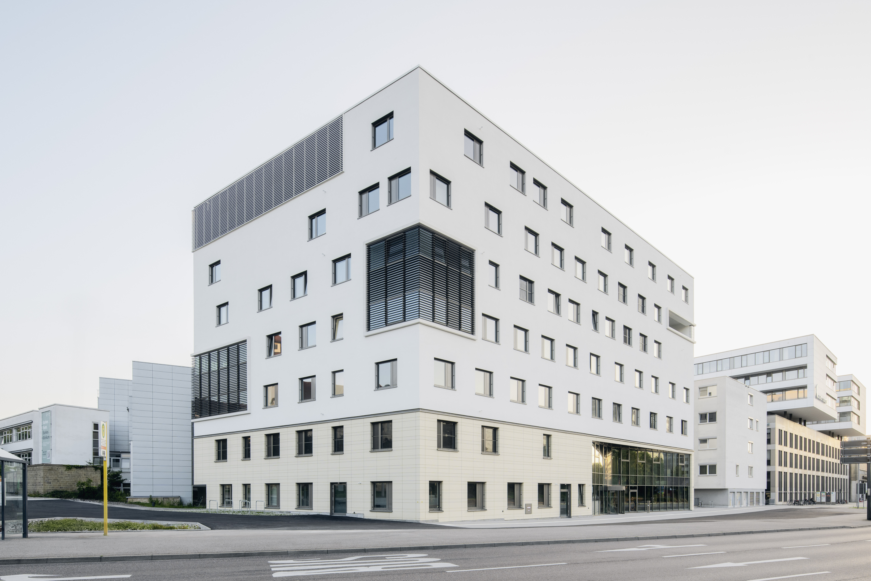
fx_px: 460
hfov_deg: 86.9
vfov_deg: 64.6
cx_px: 436
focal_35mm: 19
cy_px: 290
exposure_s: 1/15
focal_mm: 19
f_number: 8
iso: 64
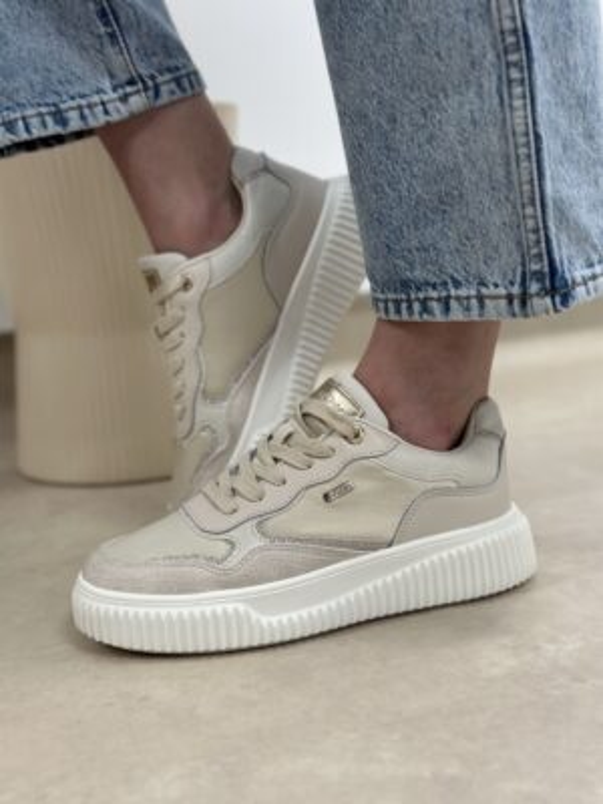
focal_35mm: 48
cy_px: 402
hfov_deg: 30.3
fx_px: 1115
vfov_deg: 39.7
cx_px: 302
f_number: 1.78
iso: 160
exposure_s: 1/100
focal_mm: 6.86
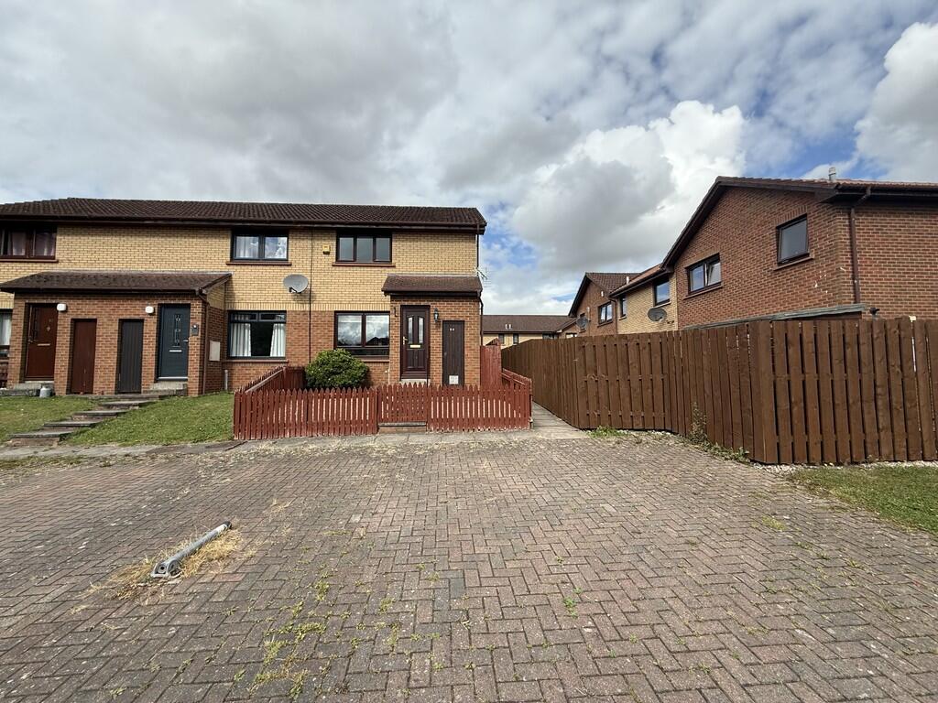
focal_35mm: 14
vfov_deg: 85.7
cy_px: 352
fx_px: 379
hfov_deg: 102.1
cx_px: 469
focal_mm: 2.22
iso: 50
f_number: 2.2
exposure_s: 1/1399
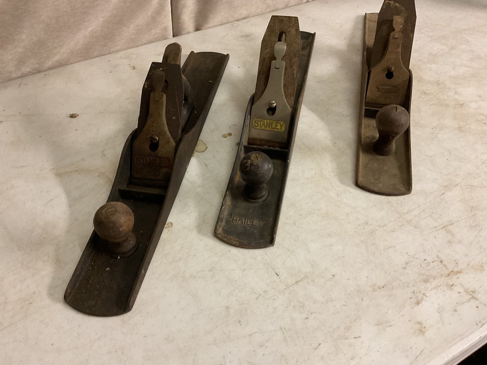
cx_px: 244
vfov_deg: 48.2
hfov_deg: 61.7
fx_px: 408
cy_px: 182
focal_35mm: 29
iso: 250
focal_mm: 3
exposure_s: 1/60
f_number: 1.8
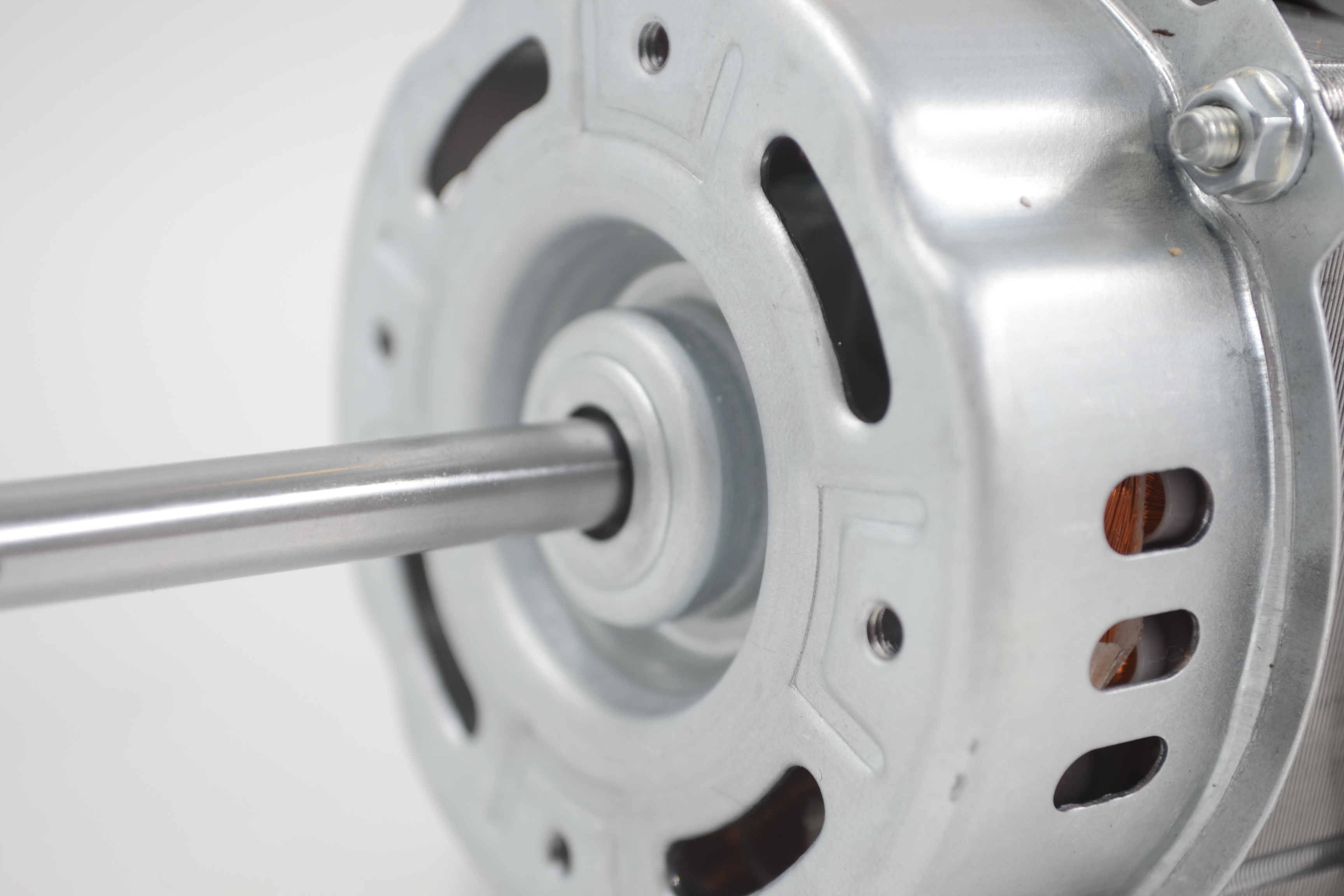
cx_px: 672
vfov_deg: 18.9
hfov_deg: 28.1
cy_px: 448
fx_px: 2688
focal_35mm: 72
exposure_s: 1/60
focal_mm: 48
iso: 100
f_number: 5.6
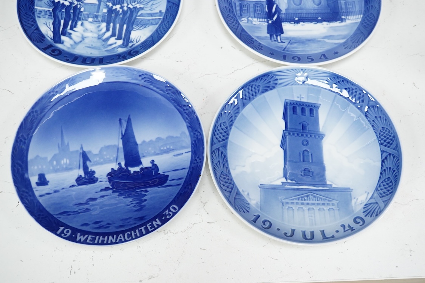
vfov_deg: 29.9
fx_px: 531
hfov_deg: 43.6
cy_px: 142
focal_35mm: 45
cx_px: 212
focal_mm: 30
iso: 3200
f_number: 8
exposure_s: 1/200
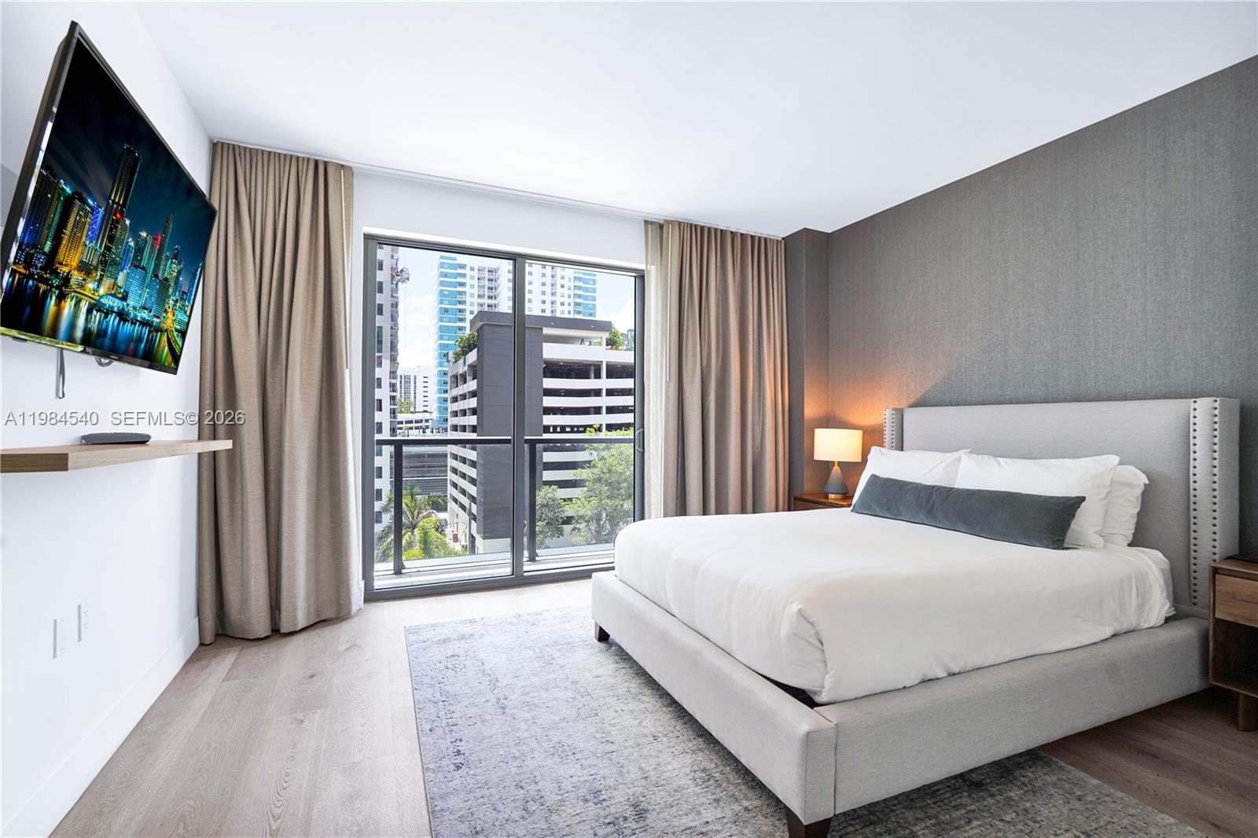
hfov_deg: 96.7
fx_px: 559
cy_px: 419
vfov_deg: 73.7
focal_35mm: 16
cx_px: 629
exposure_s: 1/15
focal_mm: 16
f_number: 8
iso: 250
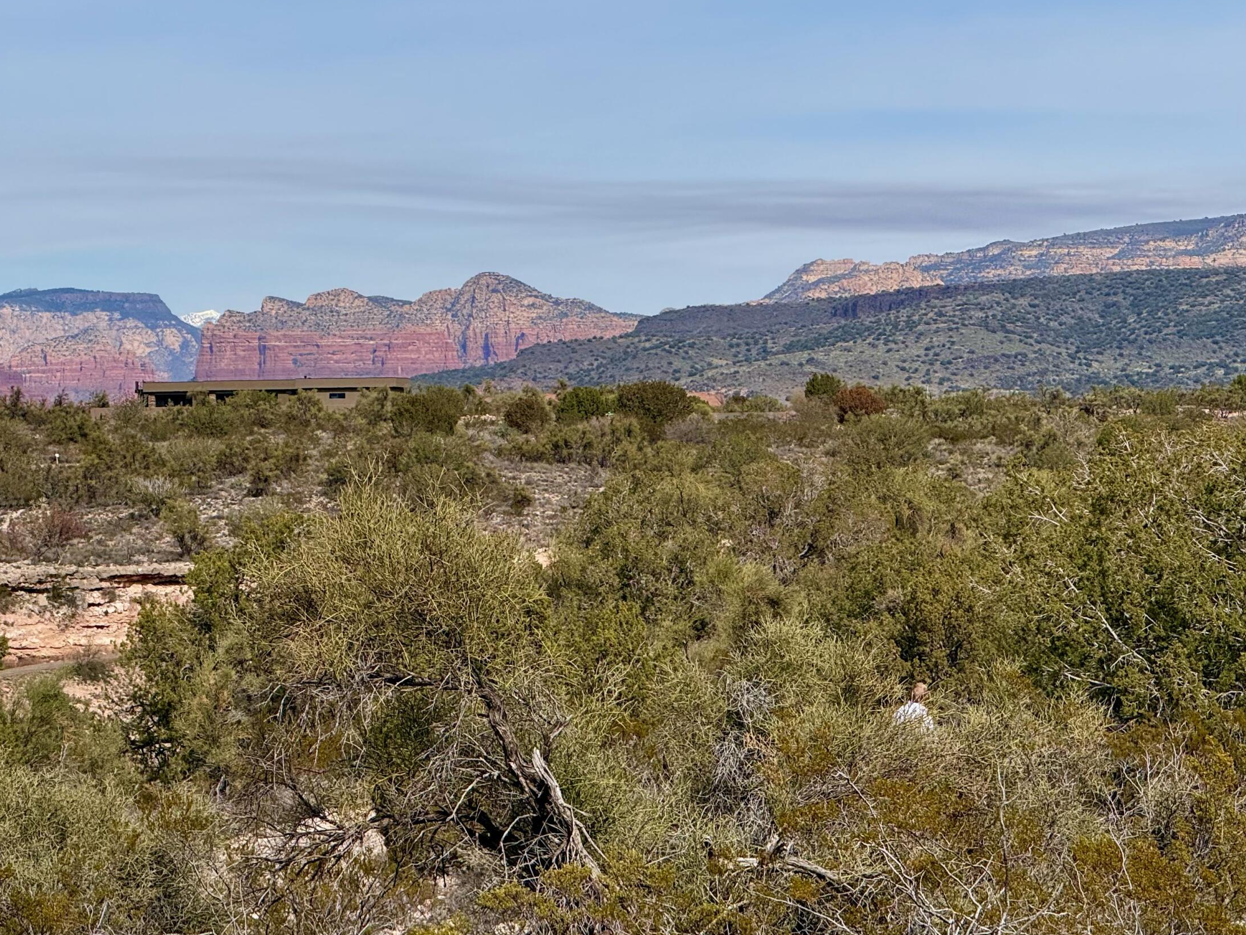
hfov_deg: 12.0
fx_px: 5903
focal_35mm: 164
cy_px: 333
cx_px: 412
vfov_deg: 9.0
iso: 50
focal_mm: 15.66
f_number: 2.8
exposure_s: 1/2933
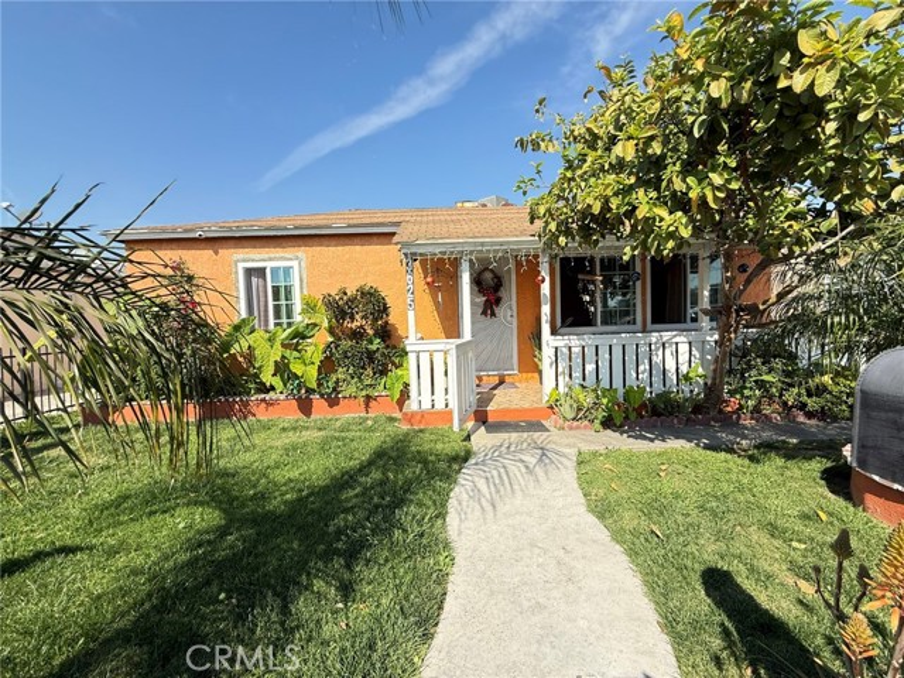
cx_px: 452
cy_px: 339
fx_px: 366
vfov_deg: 85.7
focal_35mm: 14
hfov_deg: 102.1
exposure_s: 1/1189
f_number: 2.2
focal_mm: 2.22
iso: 64
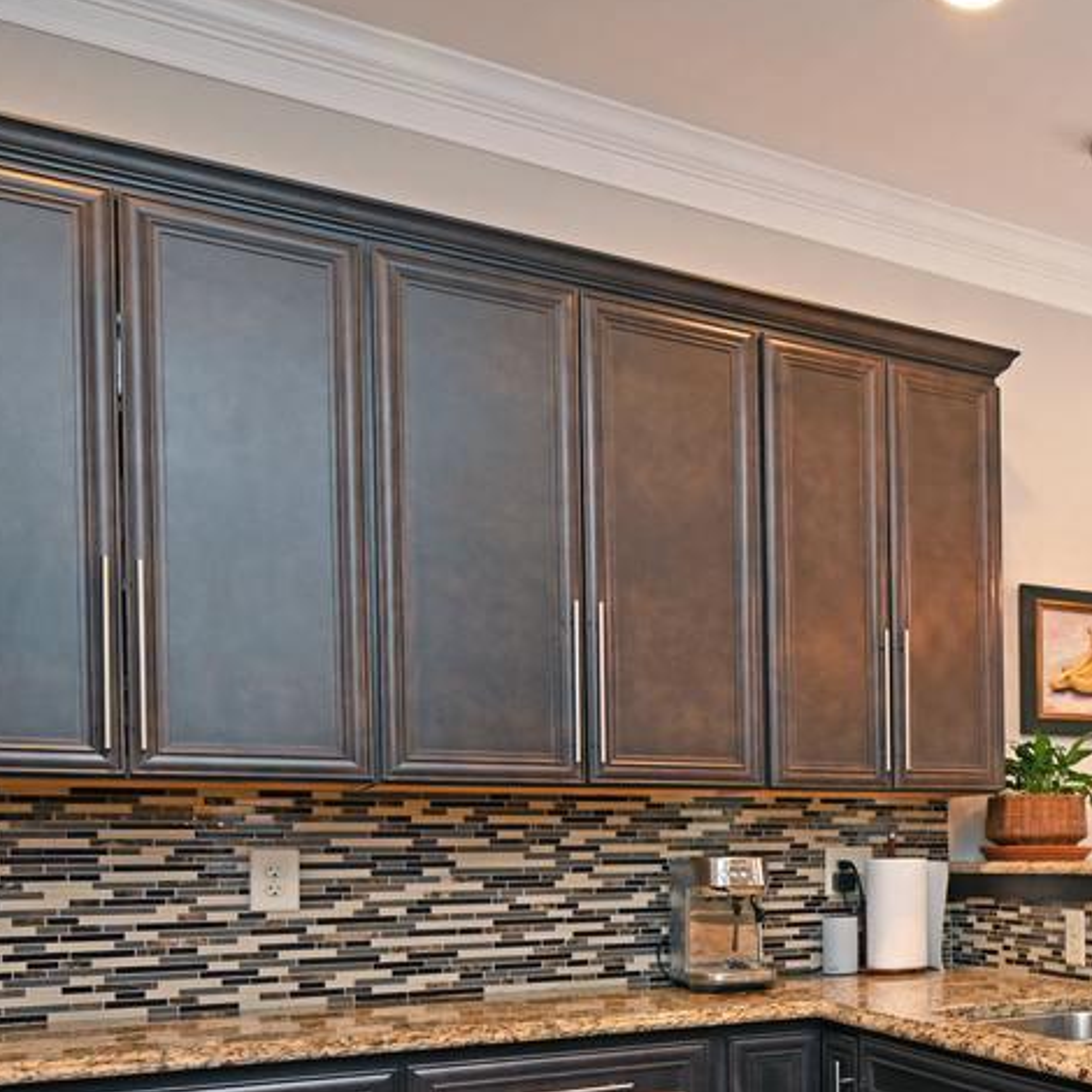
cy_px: 848
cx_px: 1206
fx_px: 1356
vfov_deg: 42.2
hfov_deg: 36.8
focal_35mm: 38
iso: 450
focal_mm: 14
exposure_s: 1/60
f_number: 4
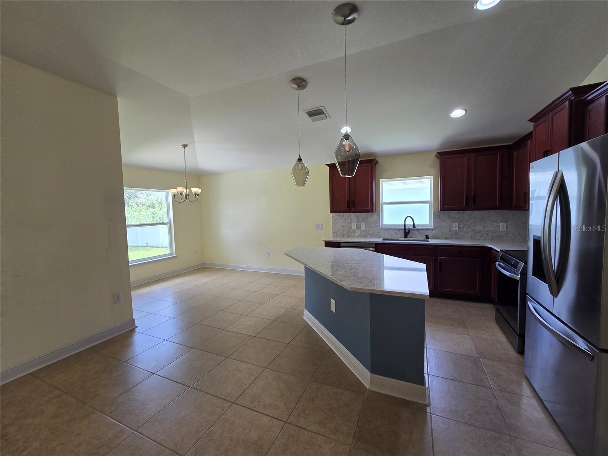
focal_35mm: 13
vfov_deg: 89.9
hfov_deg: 106.2
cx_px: 304
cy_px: 228
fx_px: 228
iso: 50
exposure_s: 1/60
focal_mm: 2.2
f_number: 2.2
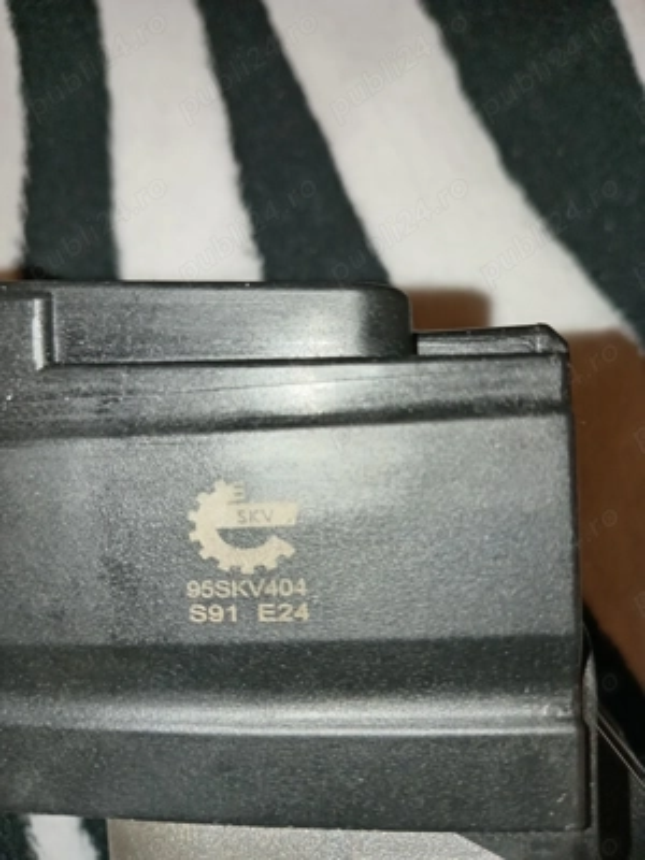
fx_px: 621
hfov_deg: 54.9
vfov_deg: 69.4
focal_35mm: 25
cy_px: 430
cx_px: 322
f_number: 1.8
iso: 315
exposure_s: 1/25
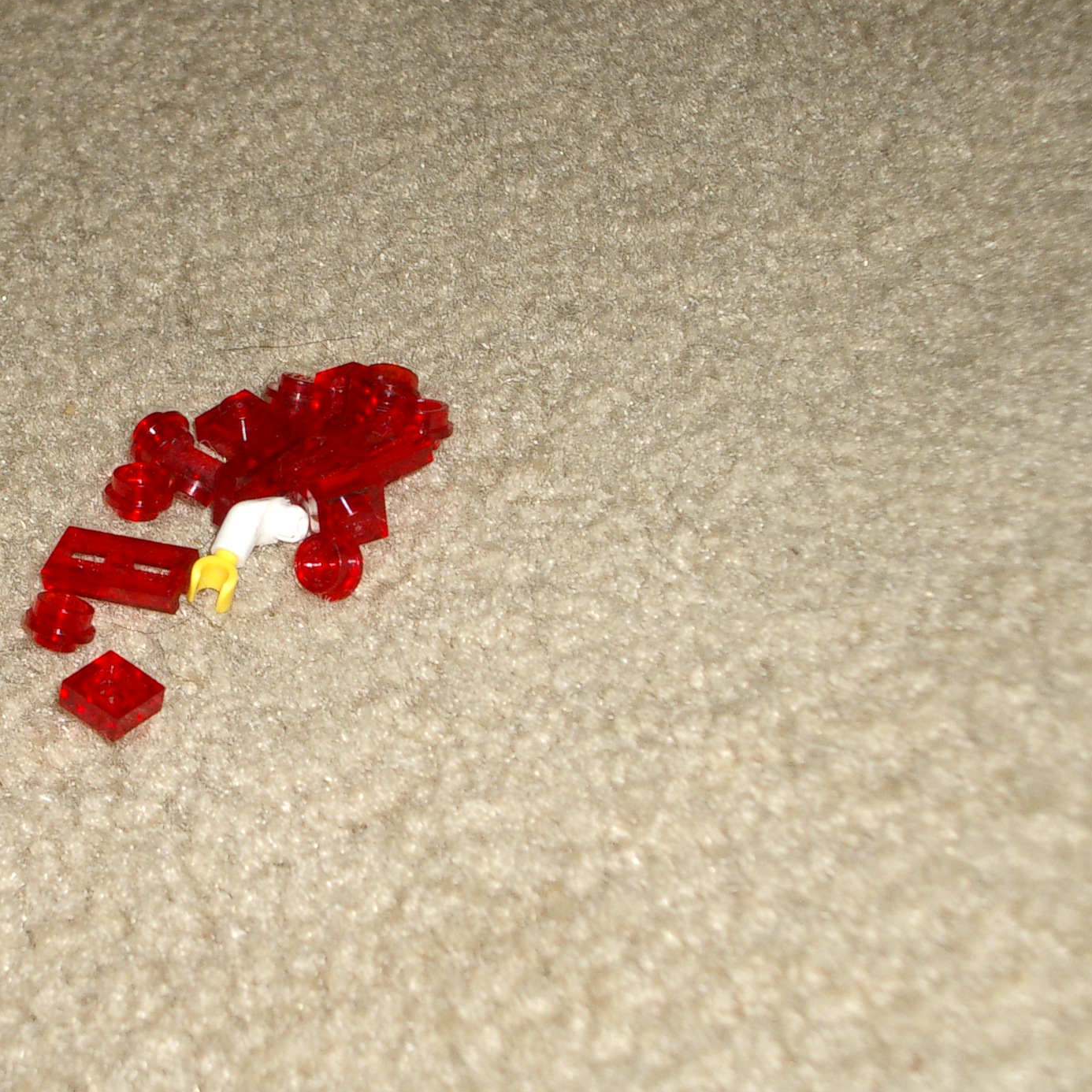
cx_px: 352
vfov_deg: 21.4
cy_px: 488
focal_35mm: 81
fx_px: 2891
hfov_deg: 21.3
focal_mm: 10.2
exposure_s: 1/40
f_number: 3.5
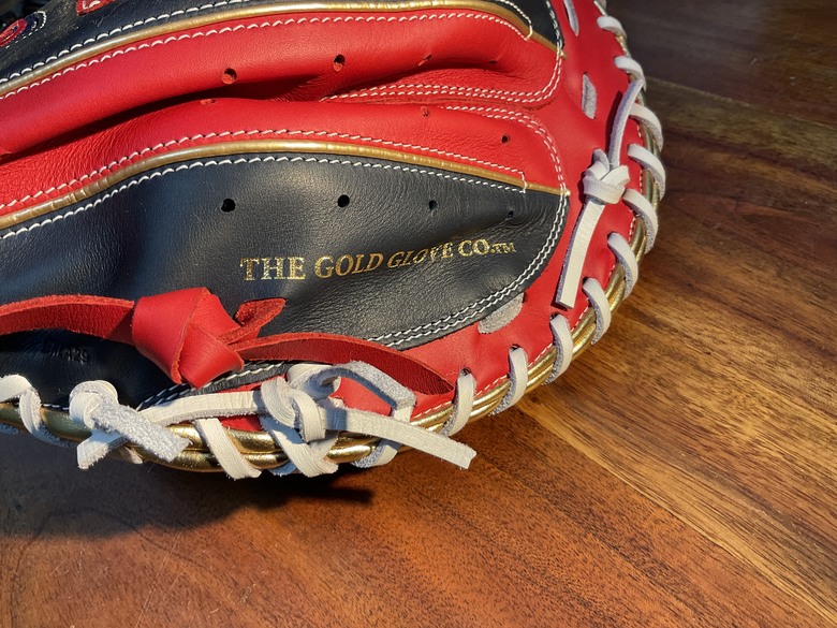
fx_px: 701
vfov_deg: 48.2
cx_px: 418
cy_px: 314
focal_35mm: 29
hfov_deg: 61.7
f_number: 1.8
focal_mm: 3
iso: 40
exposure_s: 1/60
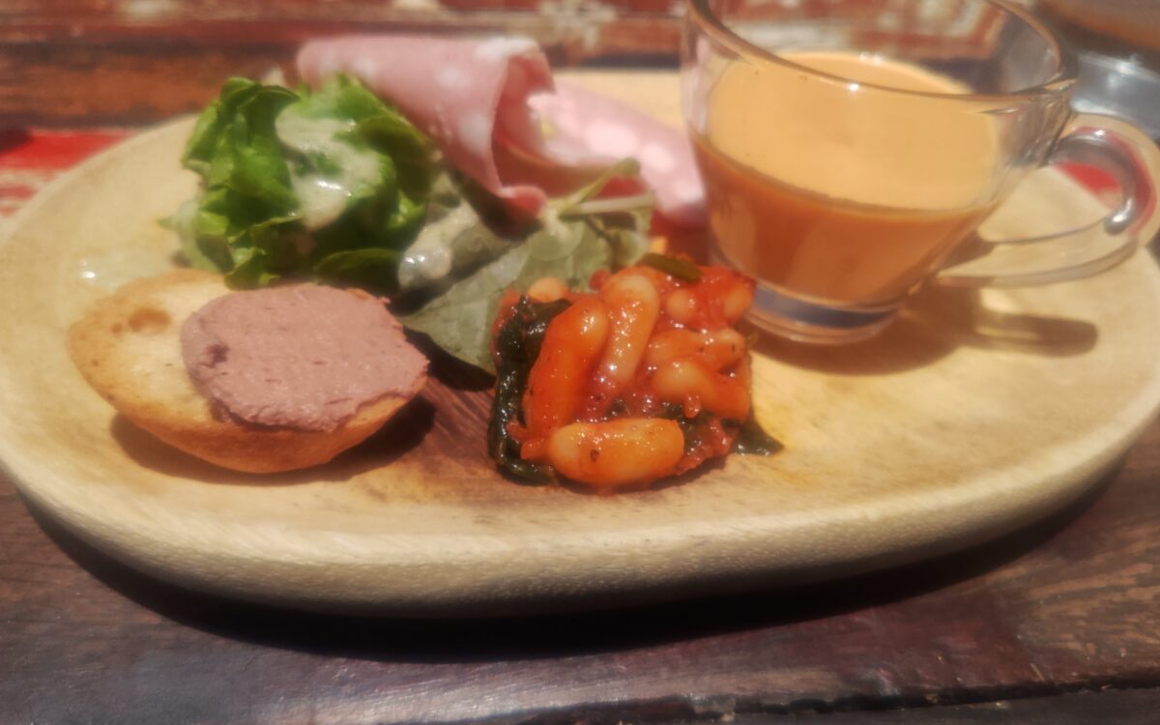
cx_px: 595
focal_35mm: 26
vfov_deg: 47.6
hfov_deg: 70.4
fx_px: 822
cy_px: 339
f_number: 1.9
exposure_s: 1/50
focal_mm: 5.56
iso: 238
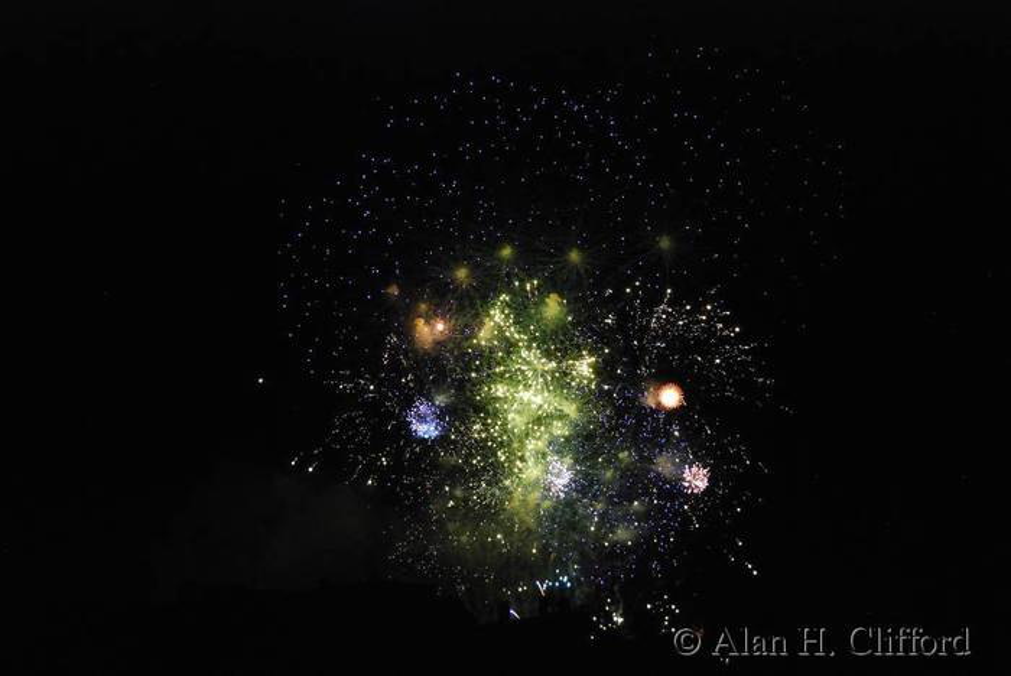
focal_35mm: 52
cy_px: 338
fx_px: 1476
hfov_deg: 37.8
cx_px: 506
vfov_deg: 25.8
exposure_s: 1/100
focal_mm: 35
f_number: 4.2
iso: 1600
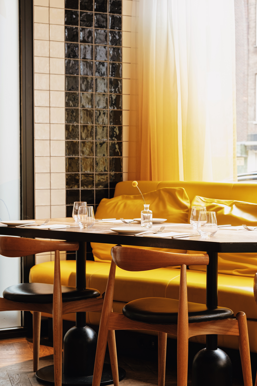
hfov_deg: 18.2
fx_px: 803
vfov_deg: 27.0
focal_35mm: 75
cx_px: 128
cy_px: 193
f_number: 6.4
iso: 320
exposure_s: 1/4
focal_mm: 50
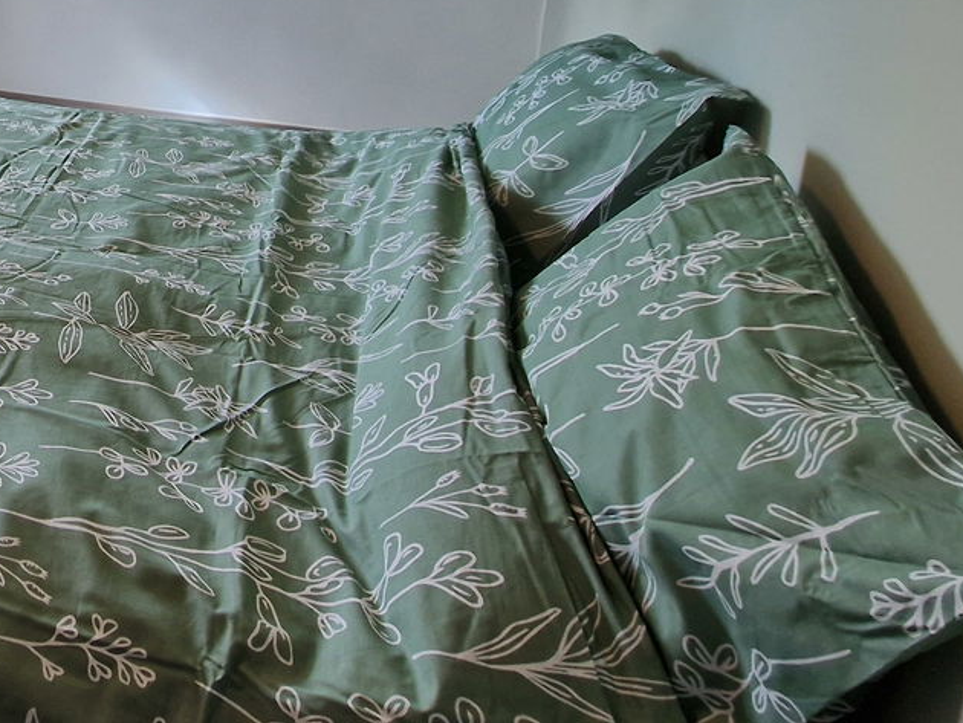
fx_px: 918
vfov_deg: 38.2
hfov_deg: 38.8
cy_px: 2
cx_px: -219
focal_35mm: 33
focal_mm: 2.2
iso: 100
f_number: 2.2
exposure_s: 1/50
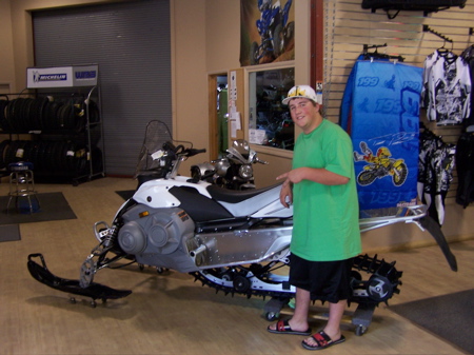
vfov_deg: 37.7
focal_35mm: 38
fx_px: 520
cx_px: 237
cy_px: 178
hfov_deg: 49.0
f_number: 2.8
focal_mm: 6.3
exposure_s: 1/30
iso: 140
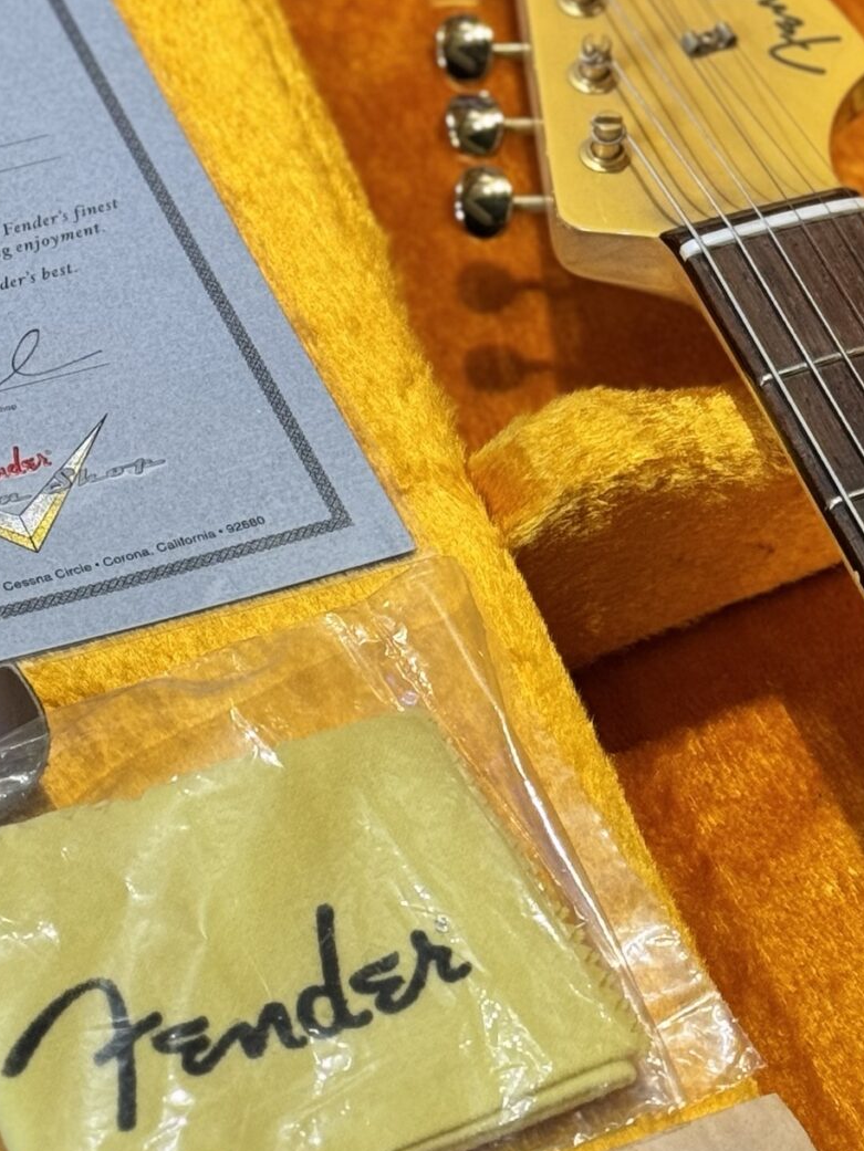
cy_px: 971
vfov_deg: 16.5
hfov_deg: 12.6
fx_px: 3926
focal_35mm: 118
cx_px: 503
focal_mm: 6.76
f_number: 1.78
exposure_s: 1/60
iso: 100
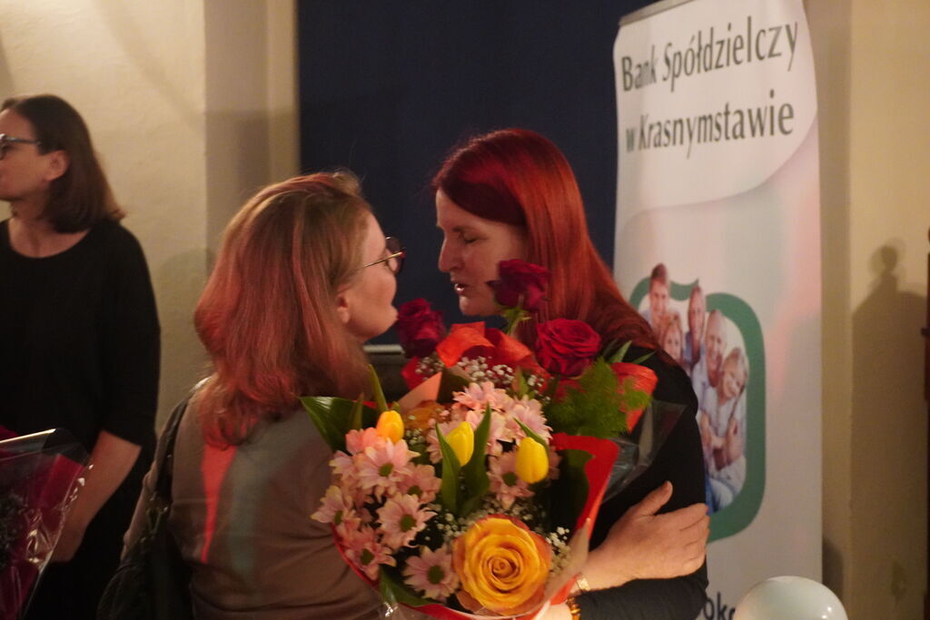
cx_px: 465
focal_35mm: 63
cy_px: 310
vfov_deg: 21.6
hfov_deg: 31.9
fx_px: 1628
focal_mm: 42
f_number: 5.6
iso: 6400
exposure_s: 1/40
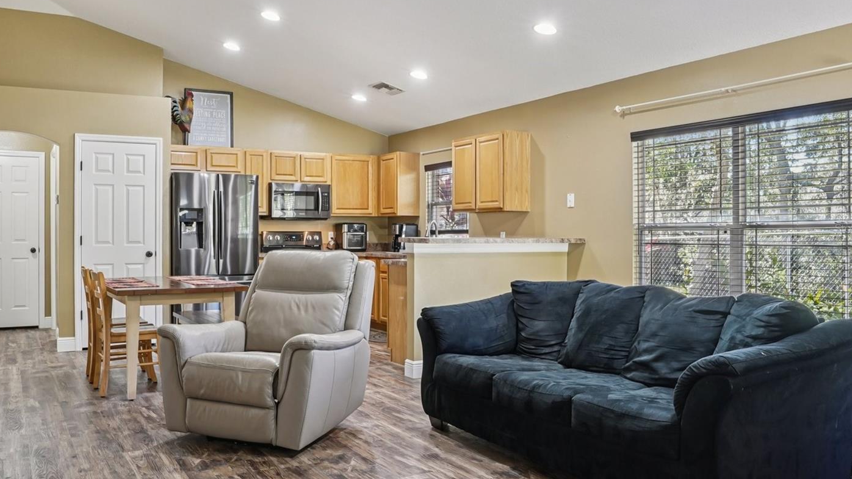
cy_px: 228
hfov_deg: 64.3
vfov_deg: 38.9
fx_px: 678
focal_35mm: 30
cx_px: 401
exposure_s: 1/3.33
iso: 400
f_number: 9
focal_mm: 17
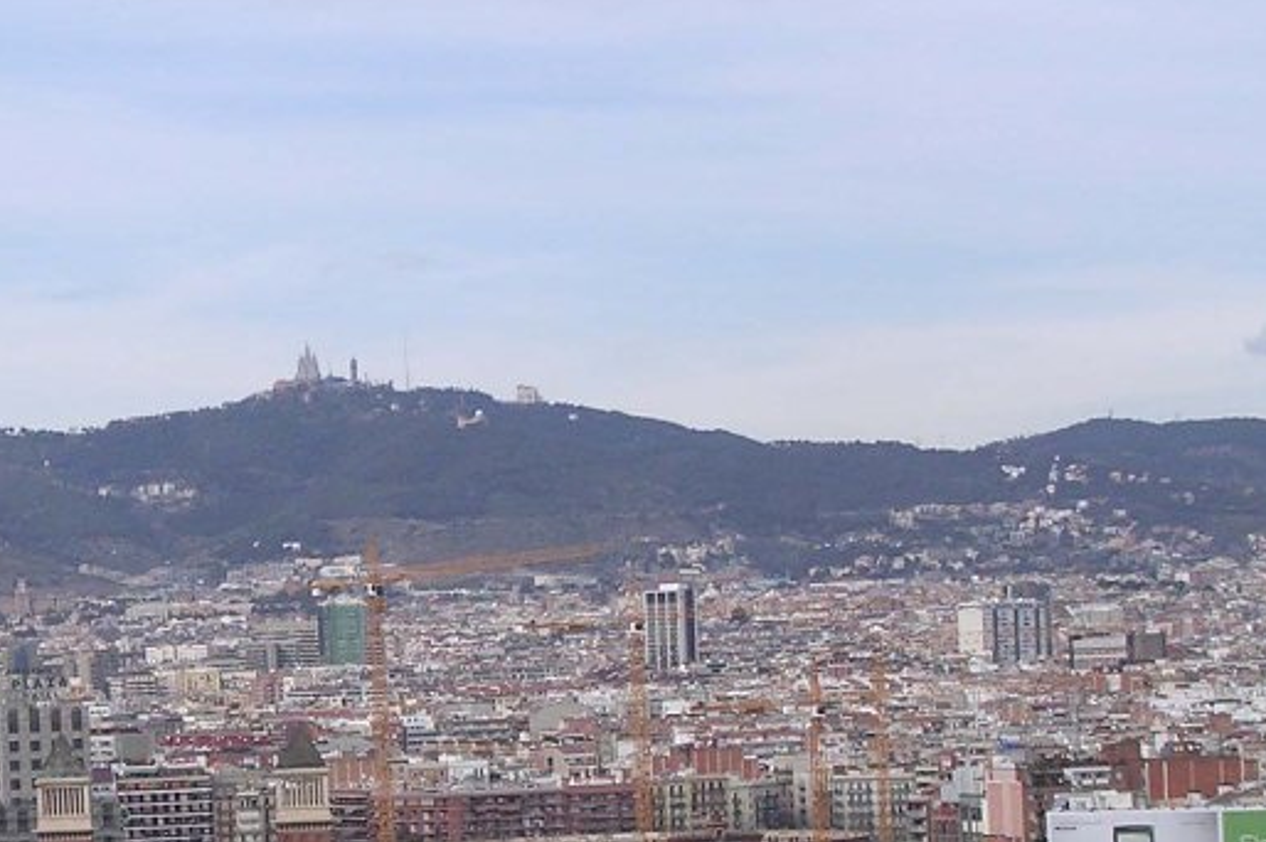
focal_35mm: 132
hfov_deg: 15.4
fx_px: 4639
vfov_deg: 10.3
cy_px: 763
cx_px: 127
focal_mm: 10.2
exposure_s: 1/710
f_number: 3.6
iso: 100
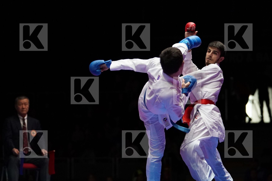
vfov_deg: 8.4
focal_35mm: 163
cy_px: 90
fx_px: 1231
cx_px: 136
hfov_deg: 12.6
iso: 5000
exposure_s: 1/1000
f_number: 2.8
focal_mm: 109
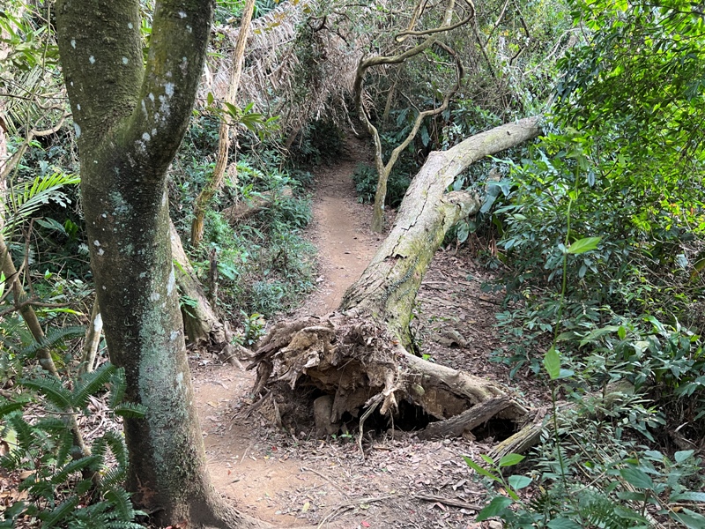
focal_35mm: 26
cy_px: 264
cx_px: 352
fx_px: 530
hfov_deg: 67.3
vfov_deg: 53.1
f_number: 1.5
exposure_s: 1/90
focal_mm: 5.7
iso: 125
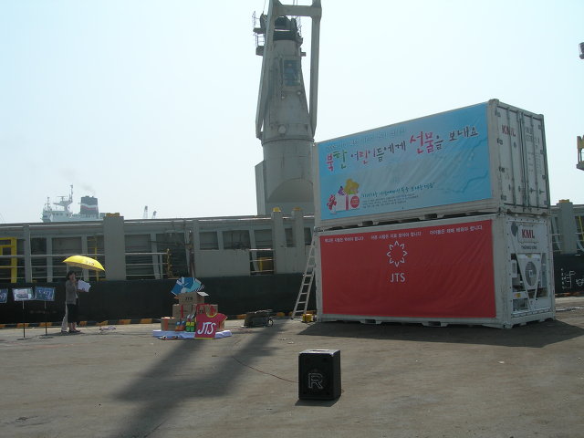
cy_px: 219
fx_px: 641
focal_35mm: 38
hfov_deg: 49.0
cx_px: 292
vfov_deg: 37.7
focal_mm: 7.8
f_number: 4.8
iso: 50
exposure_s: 1/692
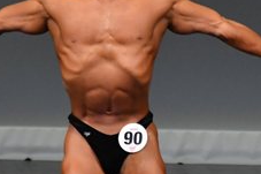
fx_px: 9287
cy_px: 118
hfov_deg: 1.6
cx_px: 176
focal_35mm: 1282
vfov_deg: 1.1
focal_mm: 250
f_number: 5.6
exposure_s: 1/400
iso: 4000
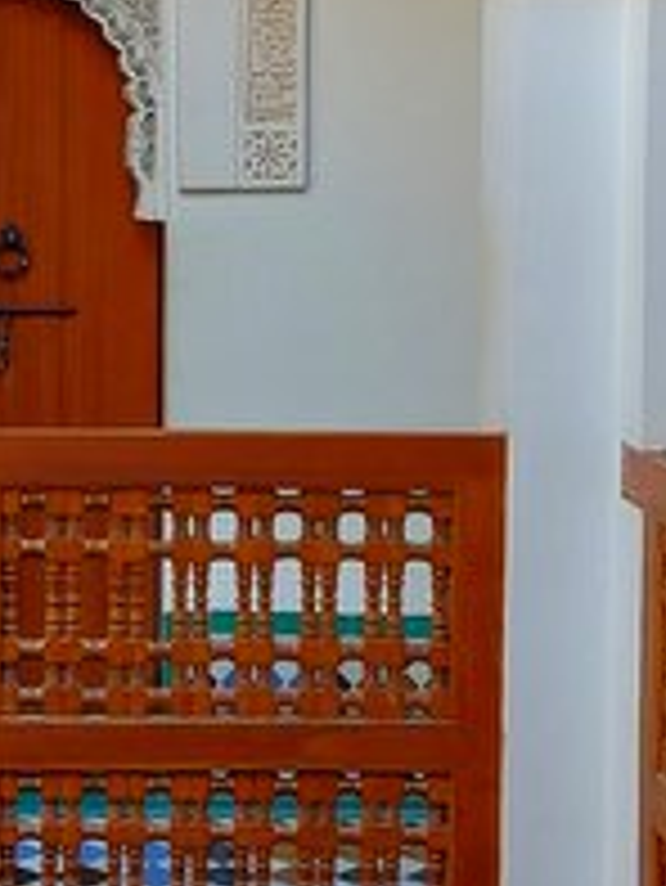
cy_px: 121
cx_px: -27
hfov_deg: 18.3
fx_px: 1999
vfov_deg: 24.4
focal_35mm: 78
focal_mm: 5.23
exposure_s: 1/50
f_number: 1.8
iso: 40
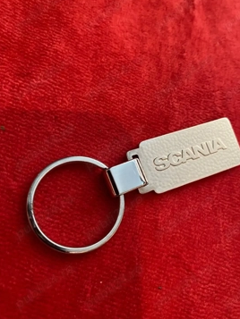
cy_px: 158
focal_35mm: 28
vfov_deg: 63.4
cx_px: 132
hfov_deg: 49.7
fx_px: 259
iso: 500
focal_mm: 4.25
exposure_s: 1/40
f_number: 1.8
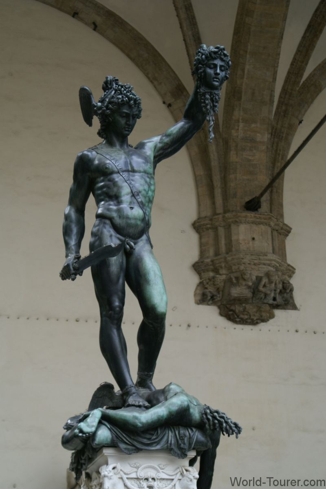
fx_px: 1222
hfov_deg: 15.2
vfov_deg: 22.6
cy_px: 244
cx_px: 163
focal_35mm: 90
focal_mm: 60
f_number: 5.6
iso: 200
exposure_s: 1/100
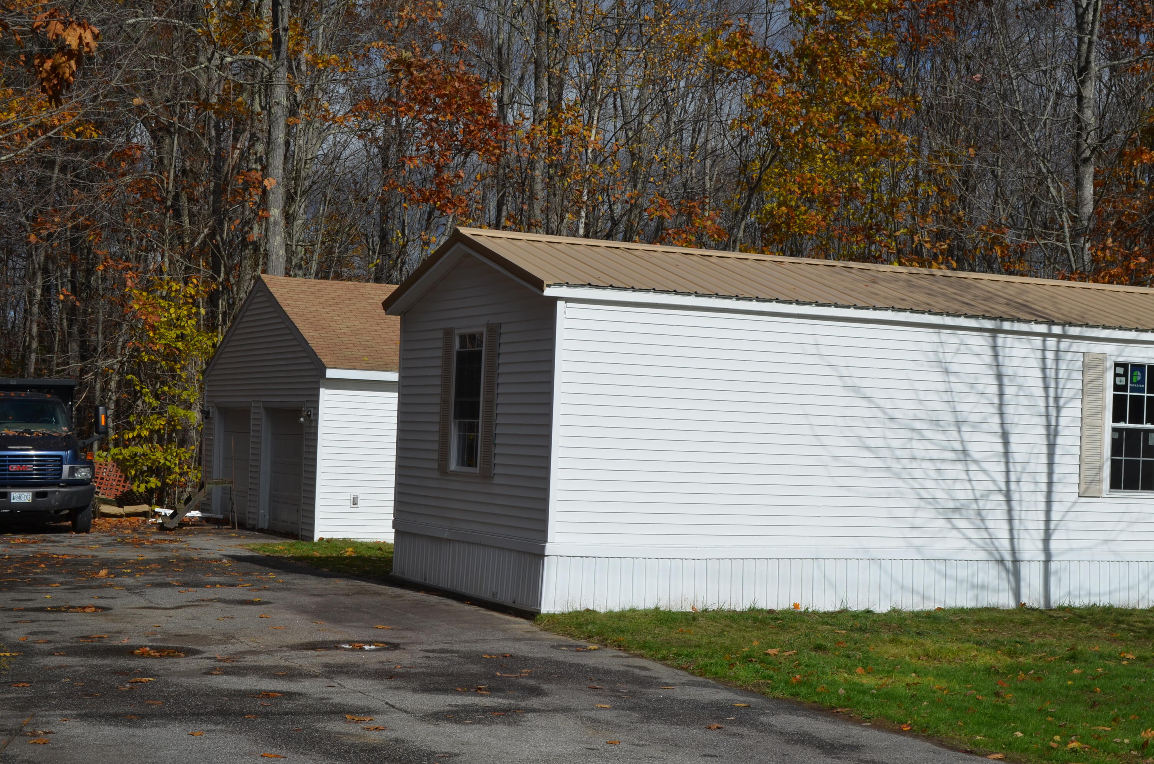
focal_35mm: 60
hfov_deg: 33.5
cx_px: 577
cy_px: 382
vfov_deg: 22.5
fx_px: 1919
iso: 100
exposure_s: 1/400
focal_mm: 40
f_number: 10
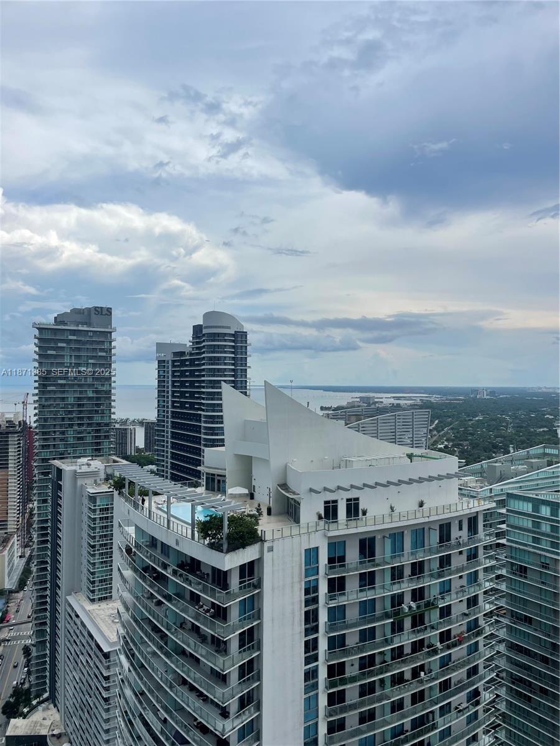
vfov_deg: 67.3
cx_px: 280
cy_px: 373
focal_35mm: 26
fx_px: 561
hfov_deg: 53.1
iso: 32
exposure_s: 1/4292
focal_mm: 4.2
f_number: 1.6
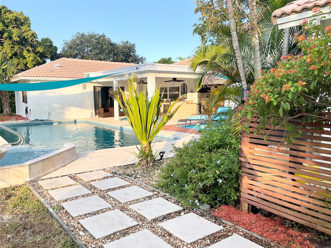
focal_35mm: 29
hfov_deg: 61.7
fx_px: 277
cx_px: 166
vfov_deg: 48.2
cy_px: 124
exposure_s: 1/529
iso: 16
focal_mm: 3
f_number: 1.8
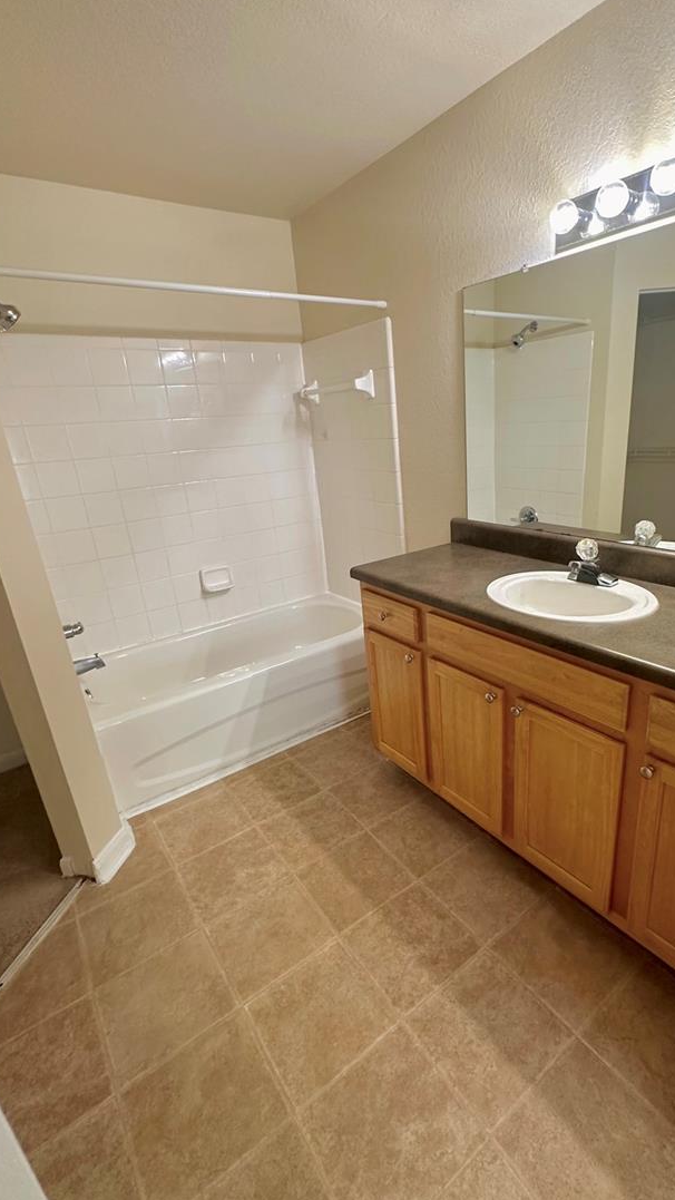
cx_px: 398
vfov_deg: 95.9
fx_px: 541
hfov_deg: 63.5
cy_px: 607
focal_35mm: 17
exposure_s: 1/60
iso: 250
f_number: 2.2
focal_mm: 2.22
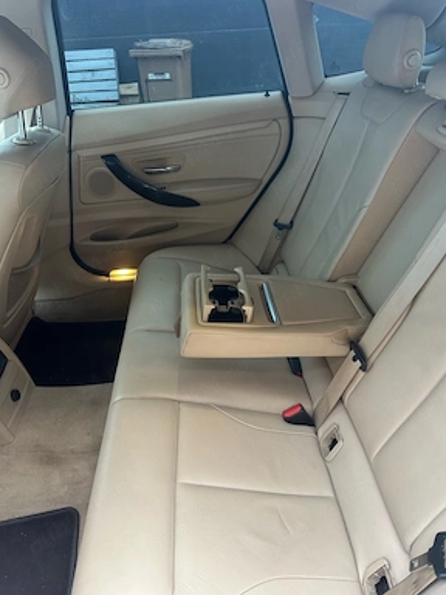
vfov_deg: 69.4
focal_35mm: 25
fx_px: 429
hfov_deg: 54.9
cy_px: 294
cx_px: 229
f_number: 1.78
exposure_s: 1/50
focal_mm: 6.86
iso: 200
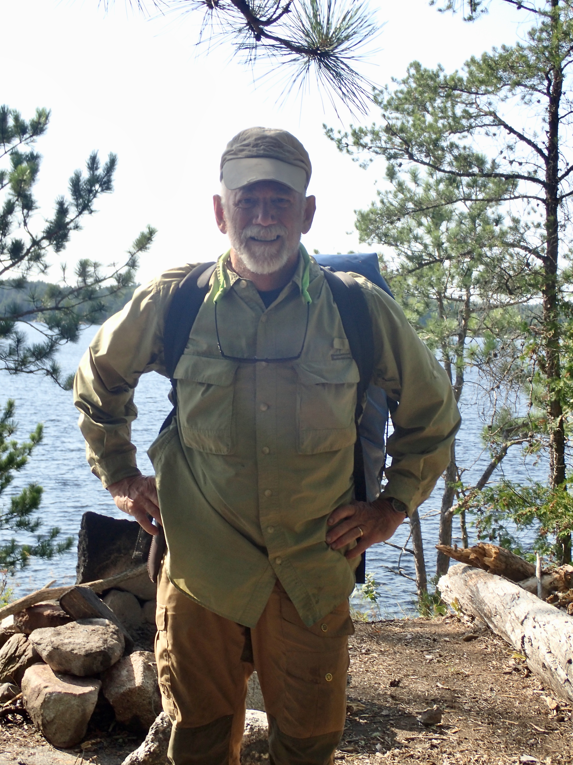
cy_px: 382
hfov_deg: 25.7
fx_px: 1258
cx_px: 286
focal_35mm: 57
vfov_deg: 33.8
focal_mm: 10.29
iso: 100
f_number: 5
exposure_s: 1/200
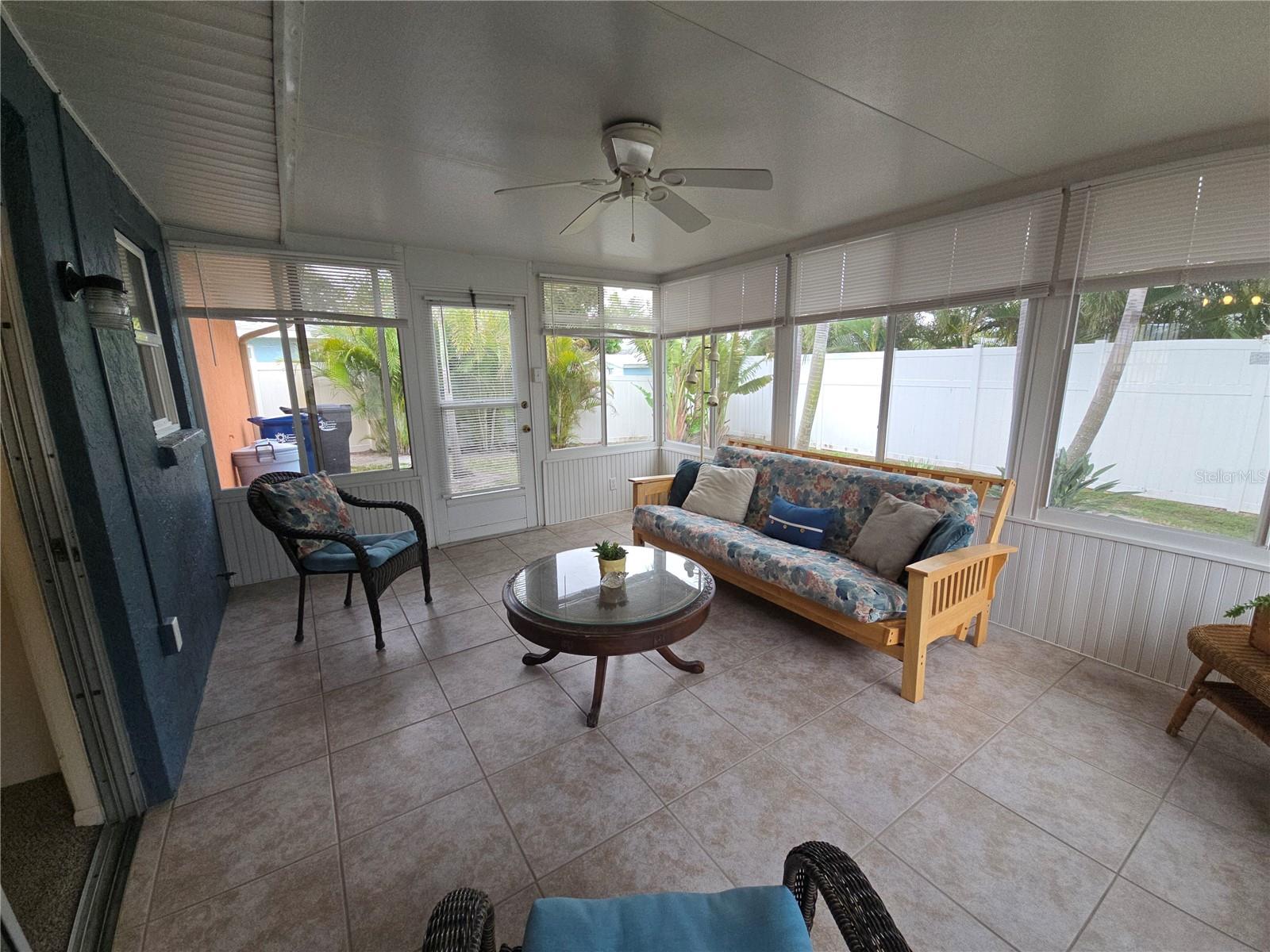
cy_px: 476
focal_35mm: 13
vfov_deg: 89.9
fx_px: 477
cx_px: 635
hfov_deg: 106.2
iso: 50
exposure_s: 1/120
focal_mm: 2.2
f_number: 2.2
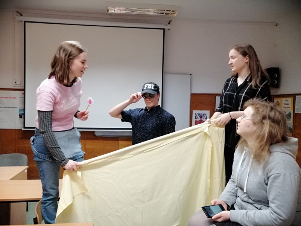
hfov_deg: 65.3
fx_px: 235
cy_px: 113
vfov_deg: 51.4
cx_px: 150
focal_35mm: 27
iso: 640
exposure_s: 1/50
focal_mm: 3.95
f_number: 1.8
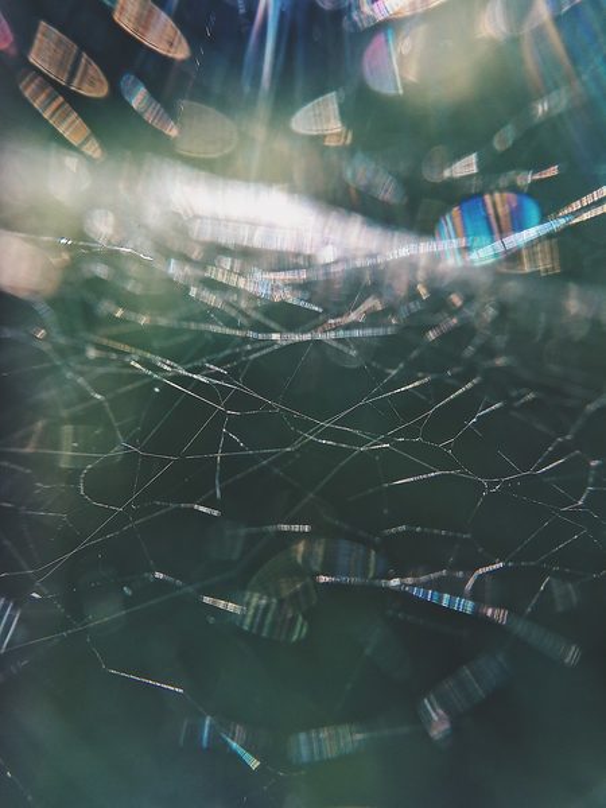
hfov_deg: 48.2
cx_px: 303
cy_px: 404
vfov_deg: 61.7
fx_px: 677
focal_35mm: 29
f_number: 2.2
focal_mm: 4.15
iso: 25
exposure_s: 1/152
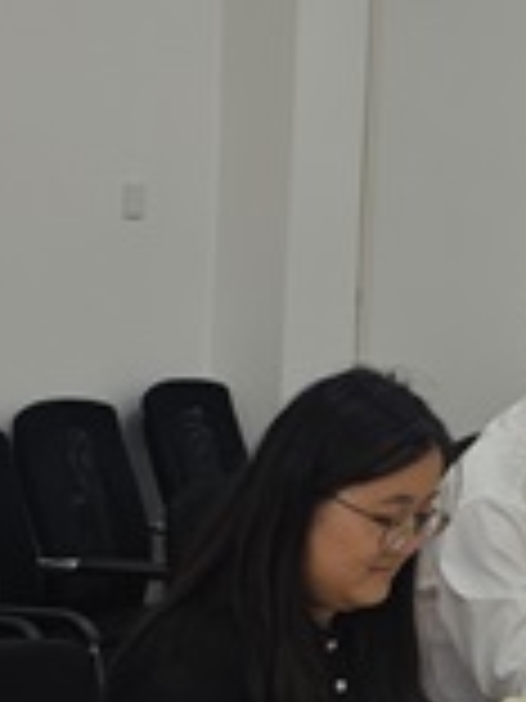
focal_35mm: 118
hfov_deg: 10.3
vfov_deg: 16.3
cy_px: -18
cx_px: 1380
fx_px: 2391
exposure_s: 1/360
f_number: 1.6
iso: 50
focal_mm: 6.55
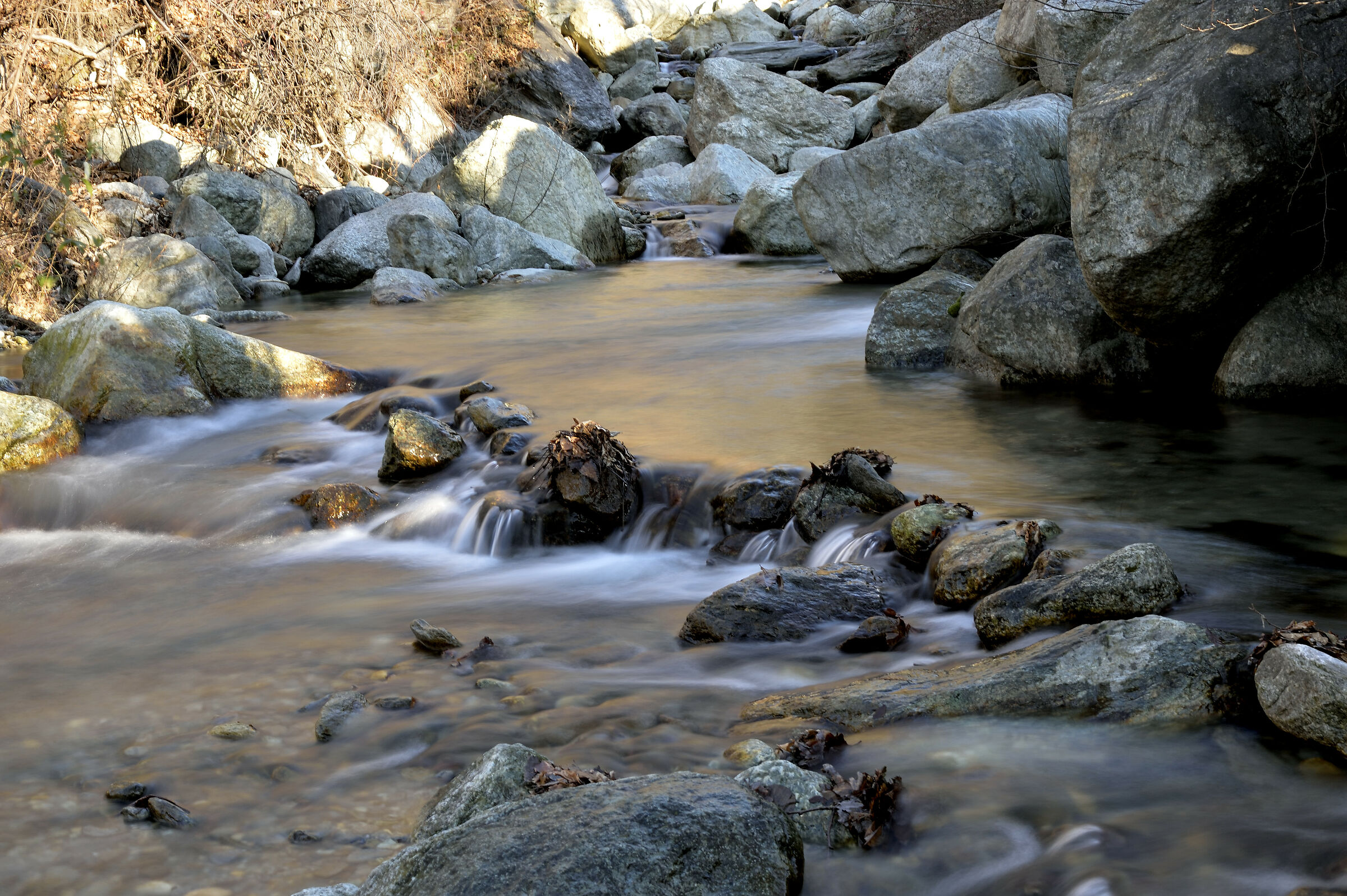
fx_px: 1870
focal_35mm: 50
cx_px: 674
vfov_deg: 27.0
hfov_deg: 39.6
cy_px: 448
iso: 400
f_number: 16
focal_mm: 50
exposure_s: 2
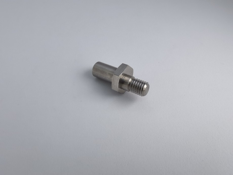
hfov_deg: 65.3
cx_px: 116
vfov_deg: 51.4
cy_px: 88
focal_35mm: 27
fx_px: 182
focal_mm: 2.26
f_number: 2.2
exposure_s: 1/309
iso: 50
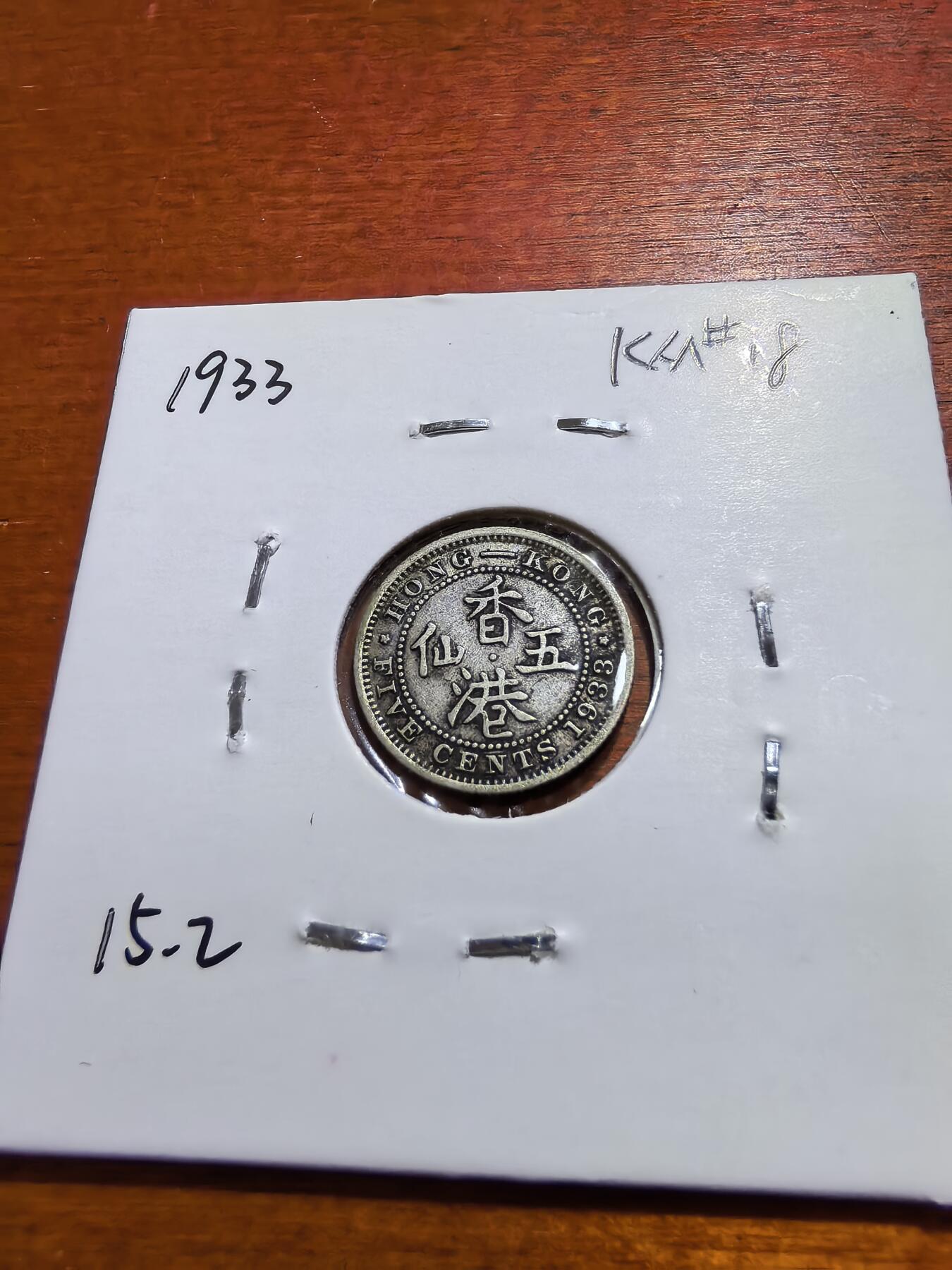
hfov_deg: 56.8
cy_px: 635
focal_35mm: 24
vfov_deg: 71.6
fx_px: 880
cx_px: 476
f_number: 2.2
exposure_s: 1/33.3
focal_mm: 1.68
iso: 125
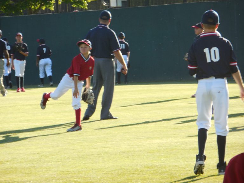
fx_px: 2115
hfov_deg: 6.6
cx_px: 122
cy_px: 92
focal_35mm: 300
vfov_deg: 5.0
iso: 125
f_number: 6.5
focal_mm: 54
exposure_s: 1/125
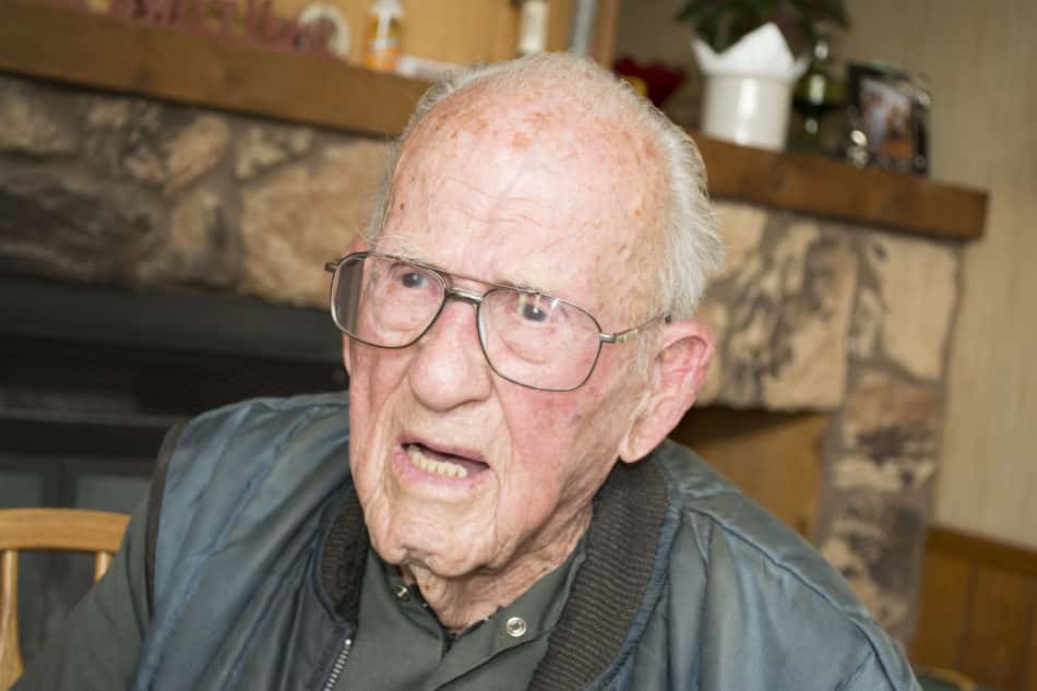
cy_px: 346
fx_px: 1901
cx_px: 518
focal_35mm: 66
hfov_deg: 30.5
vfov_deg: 20.6
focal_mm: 44
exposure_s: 1/30
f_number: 5.3
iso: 280
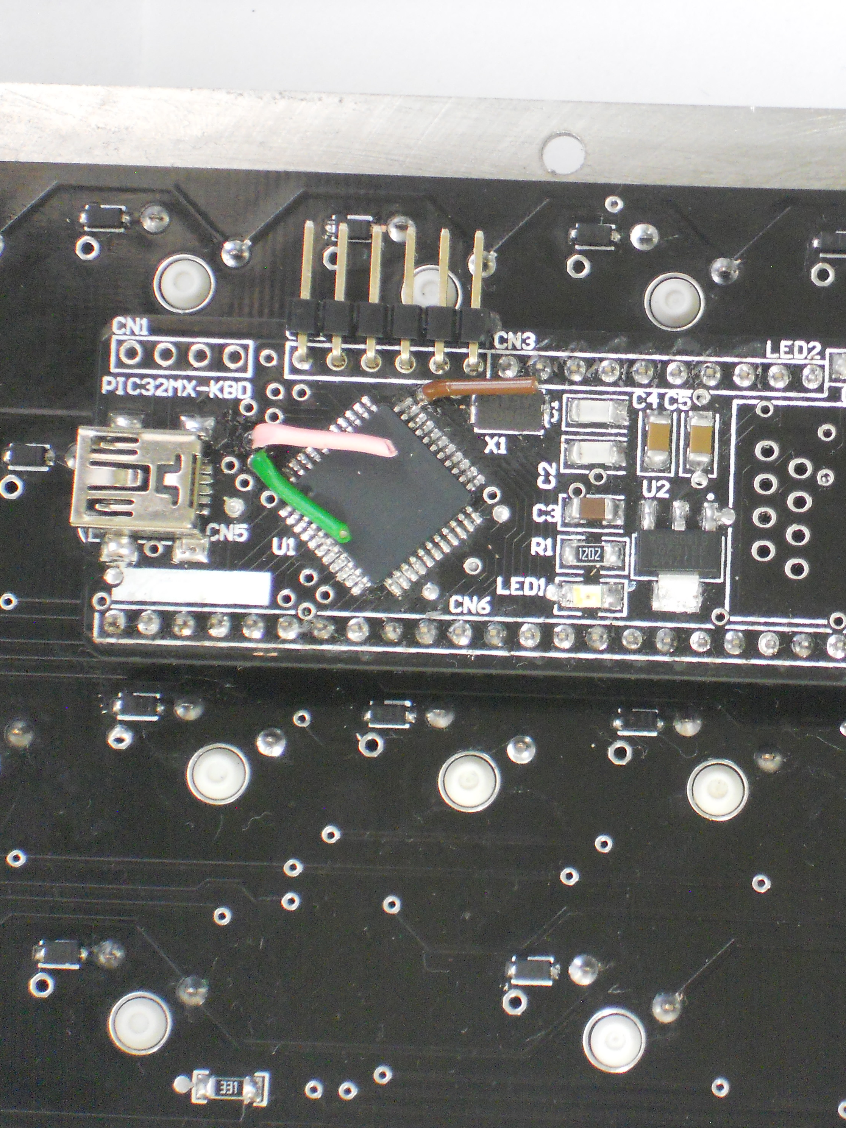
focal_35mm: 145
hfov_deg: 10.2
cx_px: 668
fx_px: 4725
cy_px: 562
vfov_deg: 13.6
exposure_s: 1
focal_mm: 19.6
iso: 500
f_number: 5.9
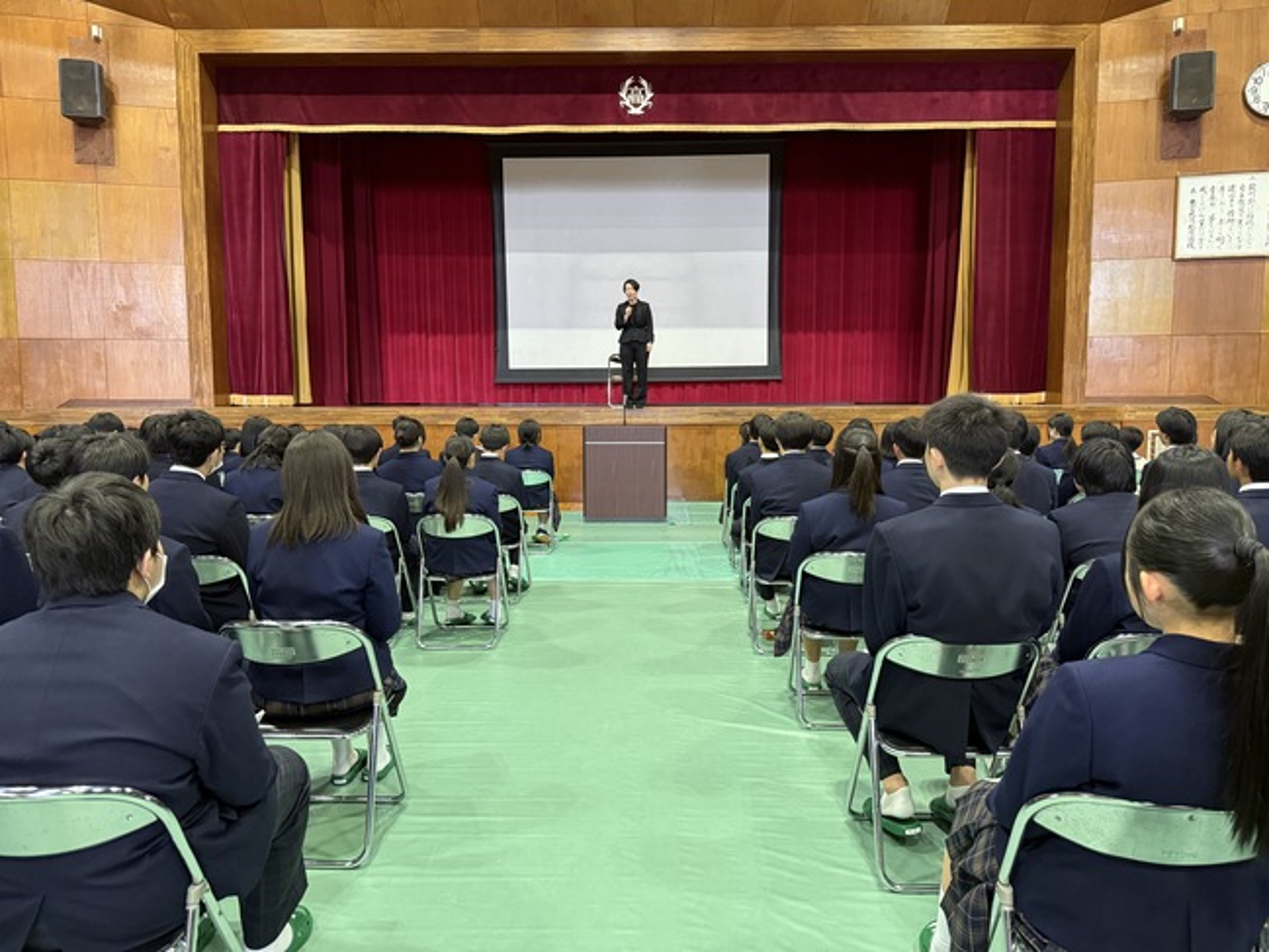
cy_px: 476
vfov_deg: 56.8
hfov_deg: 71.6
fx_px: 880
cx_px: 634
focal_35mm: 24
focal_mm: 6.76
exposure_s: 1/60
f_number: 1.78
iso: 500
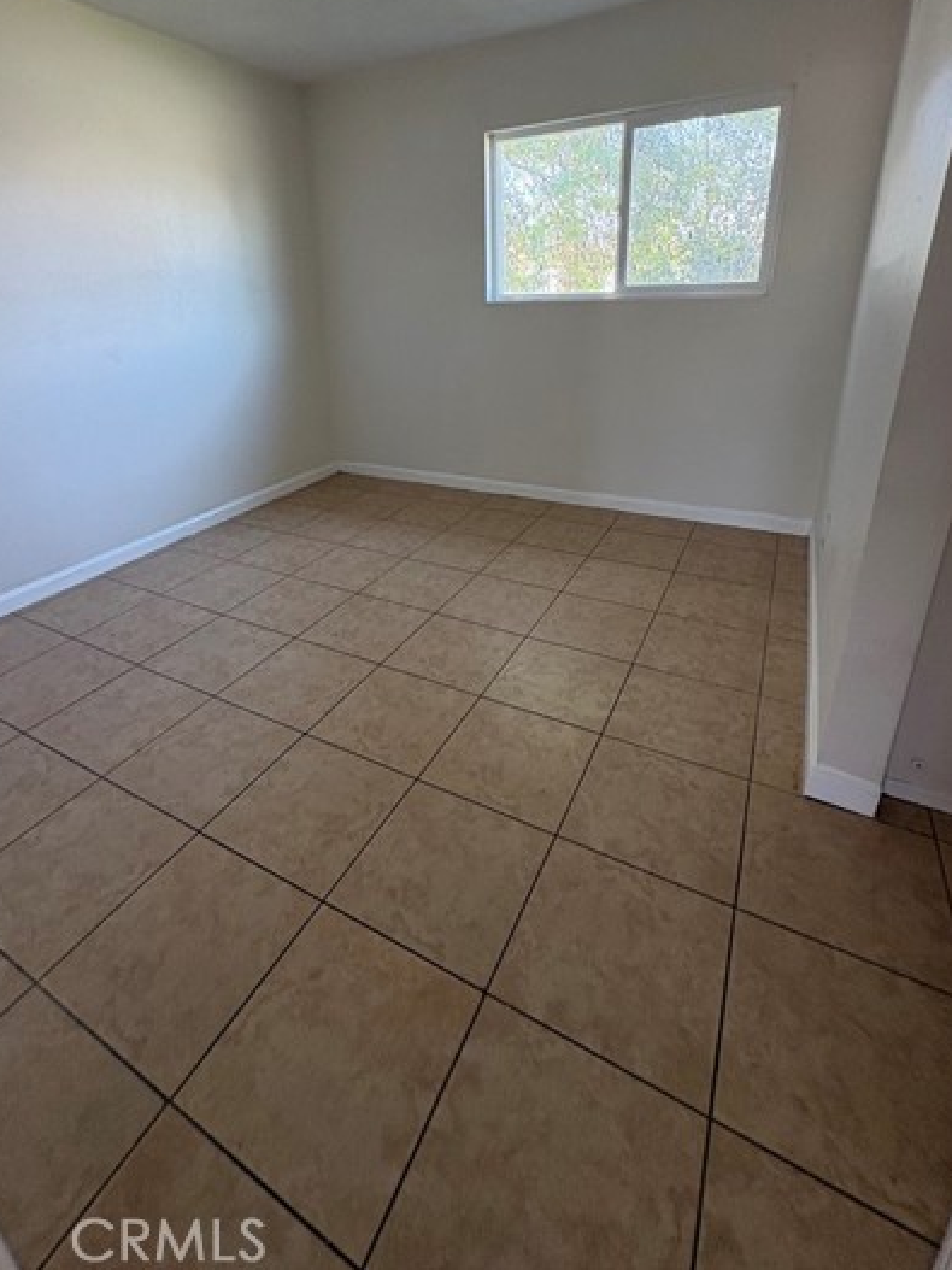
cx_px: 446
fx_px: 624
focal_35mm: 17
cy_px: 504
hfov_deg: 74.6
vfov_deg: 89.8
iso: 200
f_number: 2.2
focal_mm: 2.22
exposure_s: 1/87
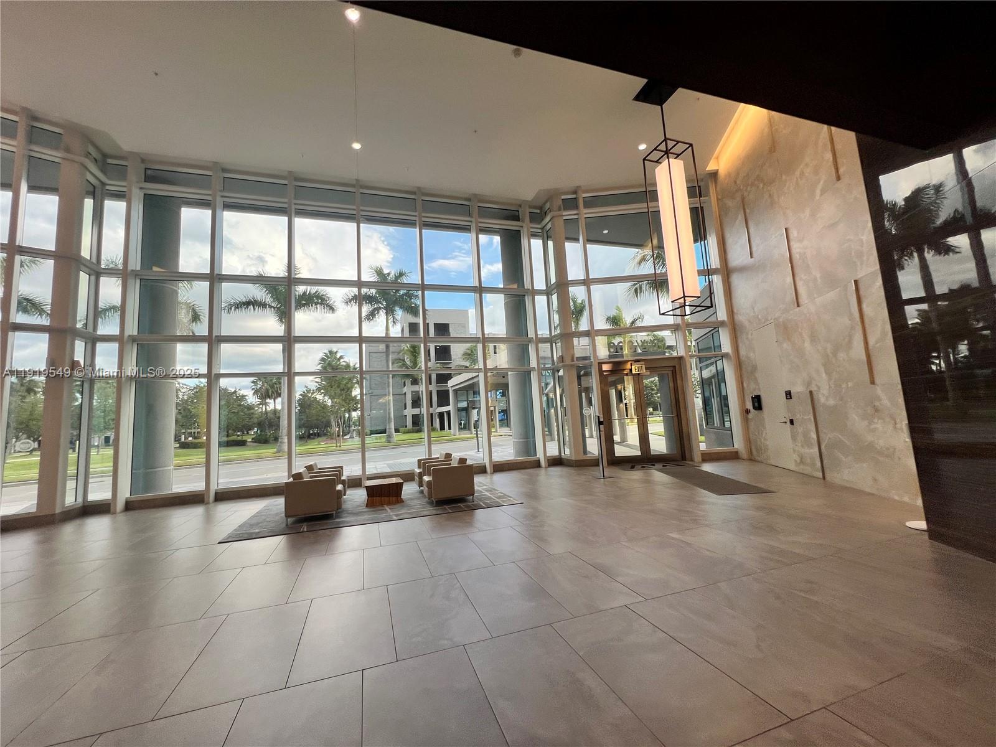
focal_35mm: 13
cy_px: 374
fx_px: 374
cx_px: 498
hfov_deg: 106.2
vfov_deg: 89.9
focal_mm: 1.57
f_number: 1.8
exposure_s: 1/144
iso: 32
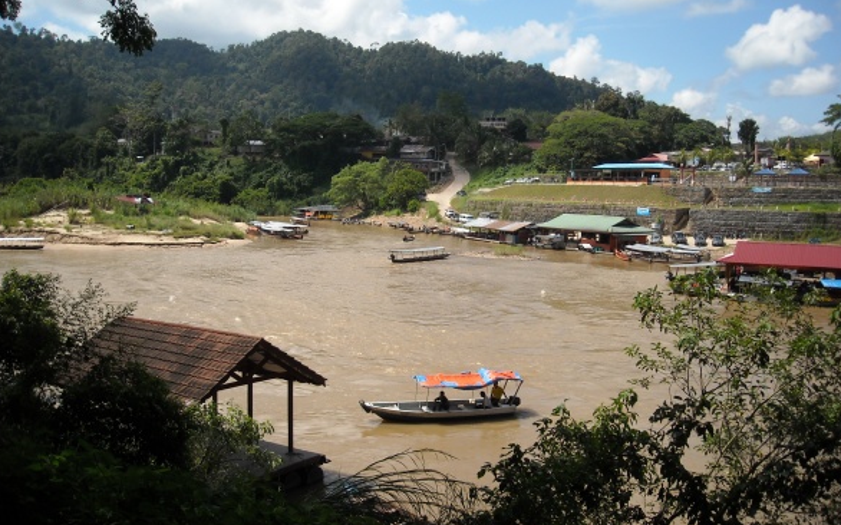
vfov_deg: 33.5
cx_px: 420
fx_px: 871
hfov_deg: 51.6
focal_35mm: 38
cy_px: 225
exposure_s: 1/272
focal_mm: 5.7
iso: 64
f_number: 5.6
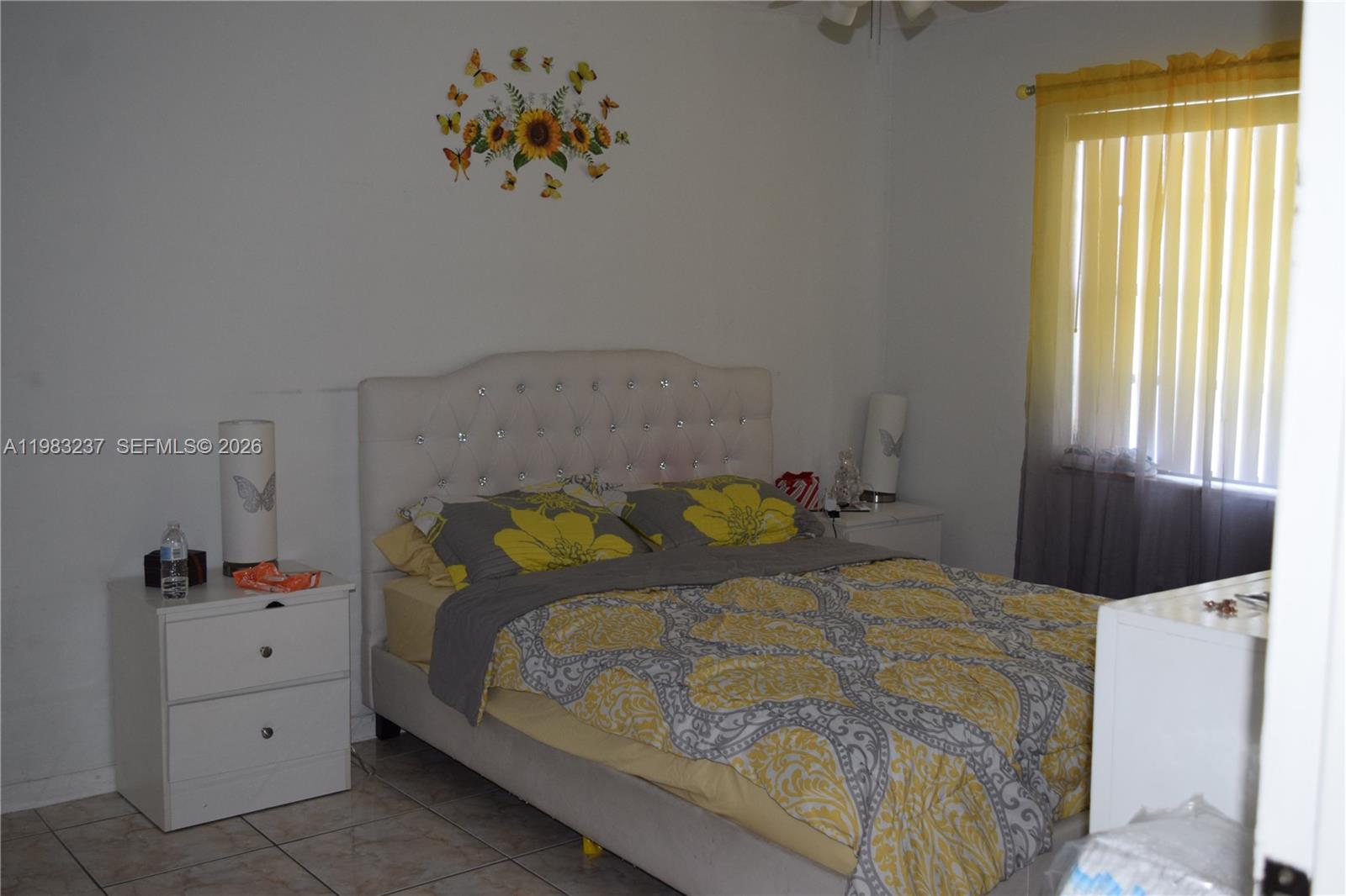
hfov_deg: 53.1
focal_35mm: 36
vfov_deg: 36.9
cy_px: 448
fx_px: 1346
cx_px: 673
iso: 800
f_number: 4.5
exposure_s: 1/80
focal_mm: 24
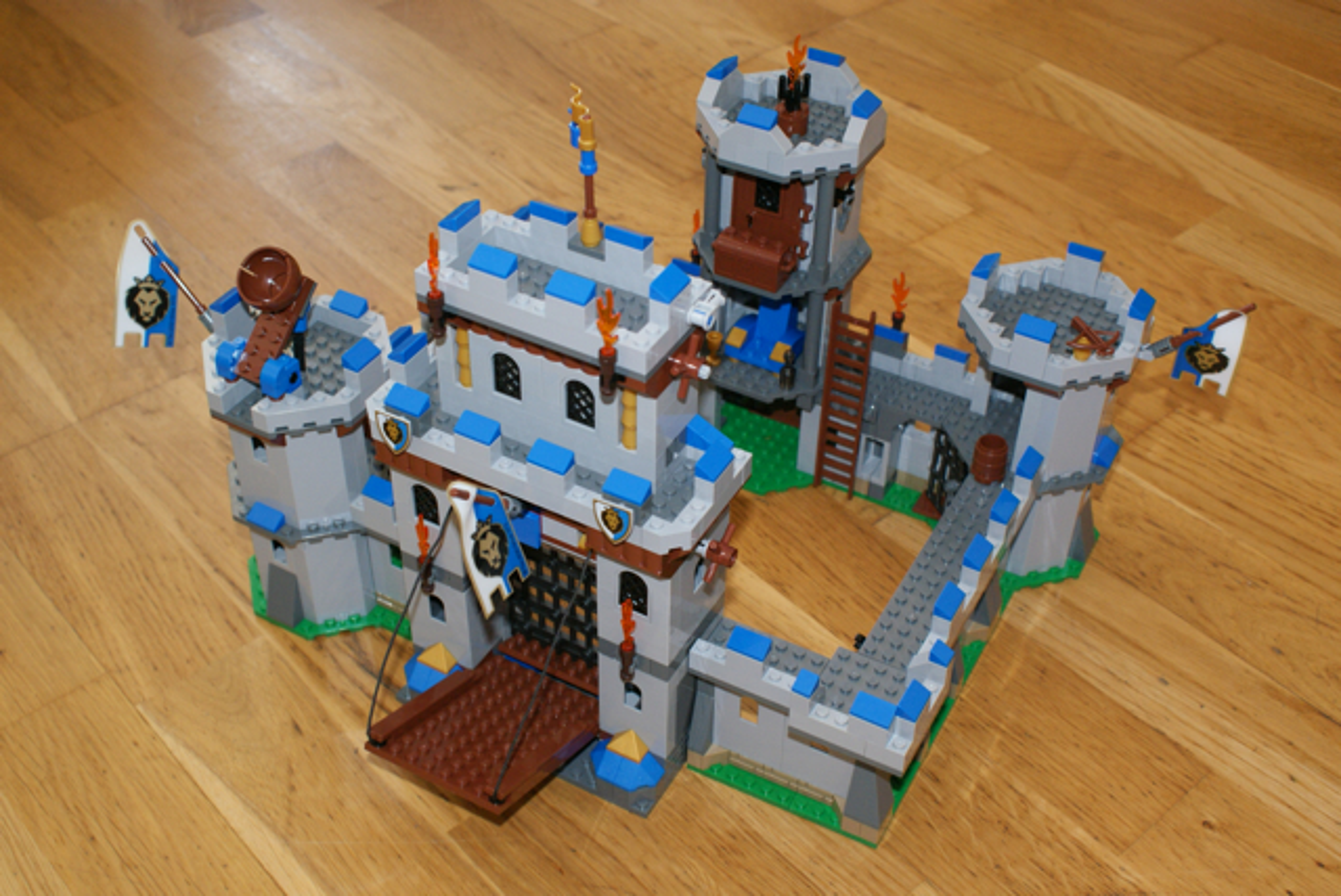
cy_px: 448
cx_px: 670
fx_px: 1566
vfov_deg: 32.0
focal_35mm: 42
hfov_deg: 46.4
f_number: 5.6
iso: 400
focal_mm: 28
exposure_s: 1/60
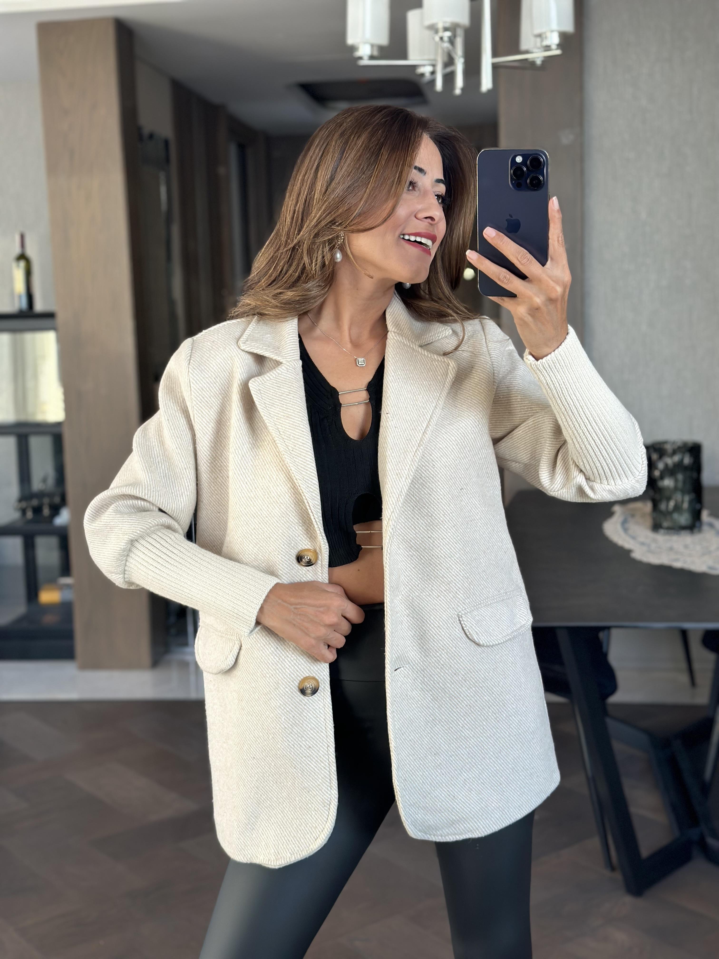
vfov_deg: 39.7
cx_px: 360
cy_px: 480
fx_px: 1329
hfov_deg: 30.3
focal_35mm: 48
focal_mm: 6.86
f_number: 1.78
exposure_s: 1/75
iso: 125
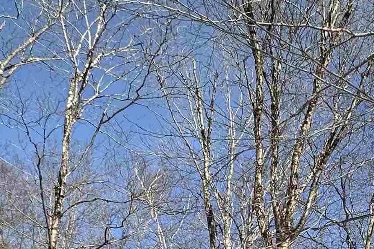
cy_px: 401
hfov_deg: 32.5
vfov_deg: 20.4
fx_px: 561
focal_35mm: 54
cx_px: 411
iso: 50
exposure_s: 1/1289
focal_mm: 2.22
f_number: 2.2
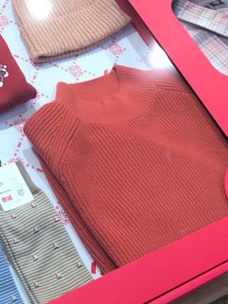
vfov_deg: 24.2
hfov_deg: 18.7
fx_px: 685
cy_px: 23
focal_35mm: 78
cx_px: 37
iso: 20
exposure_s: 1/100
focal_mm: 3.99
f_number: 1.8
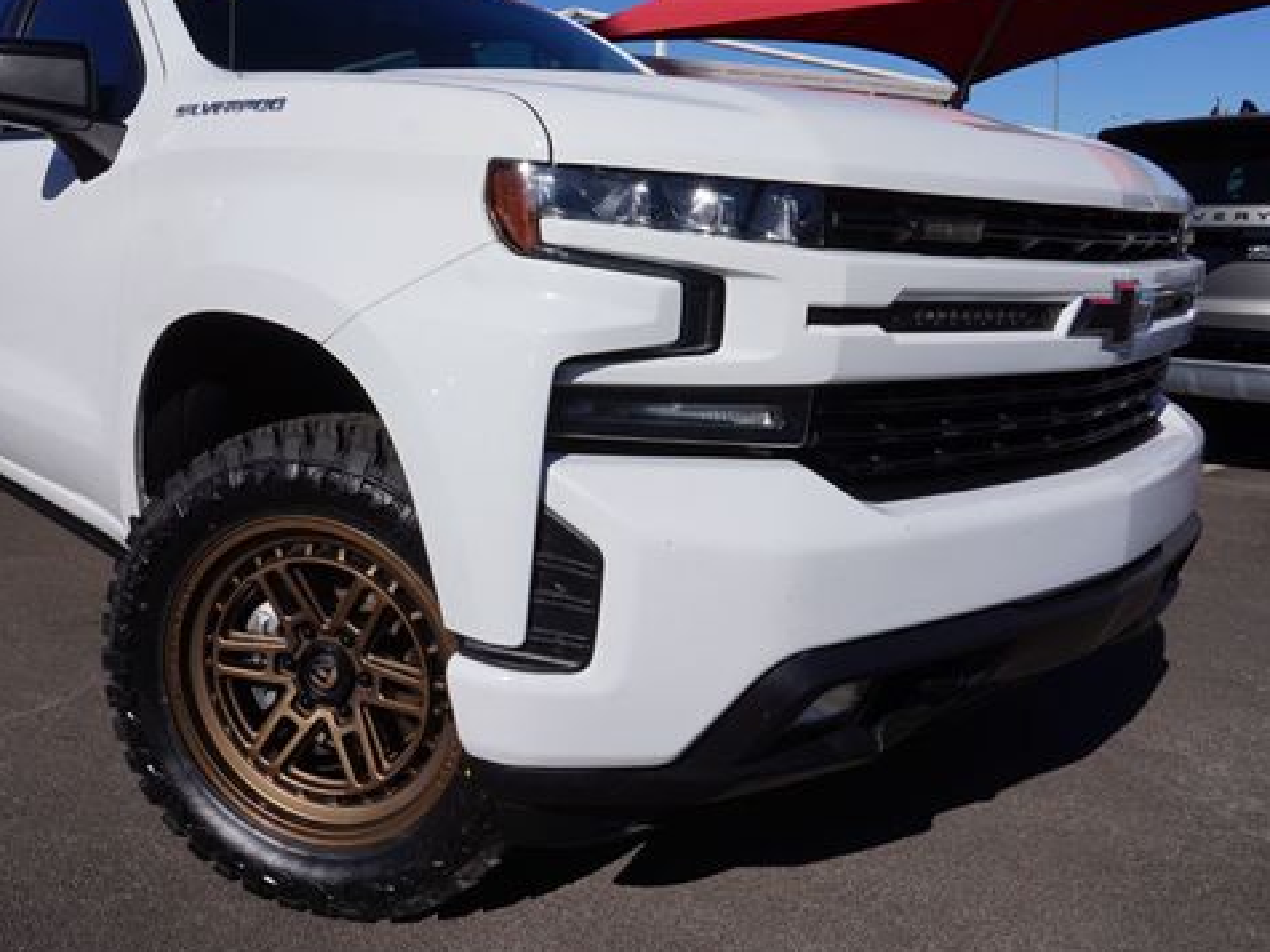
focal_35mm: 31
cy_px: 403
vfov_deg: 45.3
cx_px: 504
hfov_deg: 57.9
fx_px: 1137
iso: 100
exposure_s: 1/250
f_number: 14
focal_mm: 16
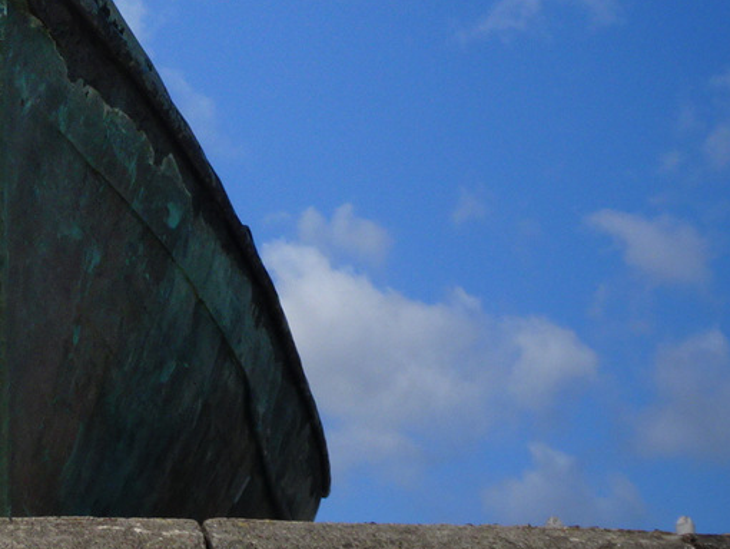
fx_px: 2912
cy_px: -202
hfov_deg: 13.9
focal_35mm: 138
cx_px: -103
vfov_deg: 10.5
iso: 80
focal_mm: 7.58
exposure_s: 1/1250
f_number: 4.5
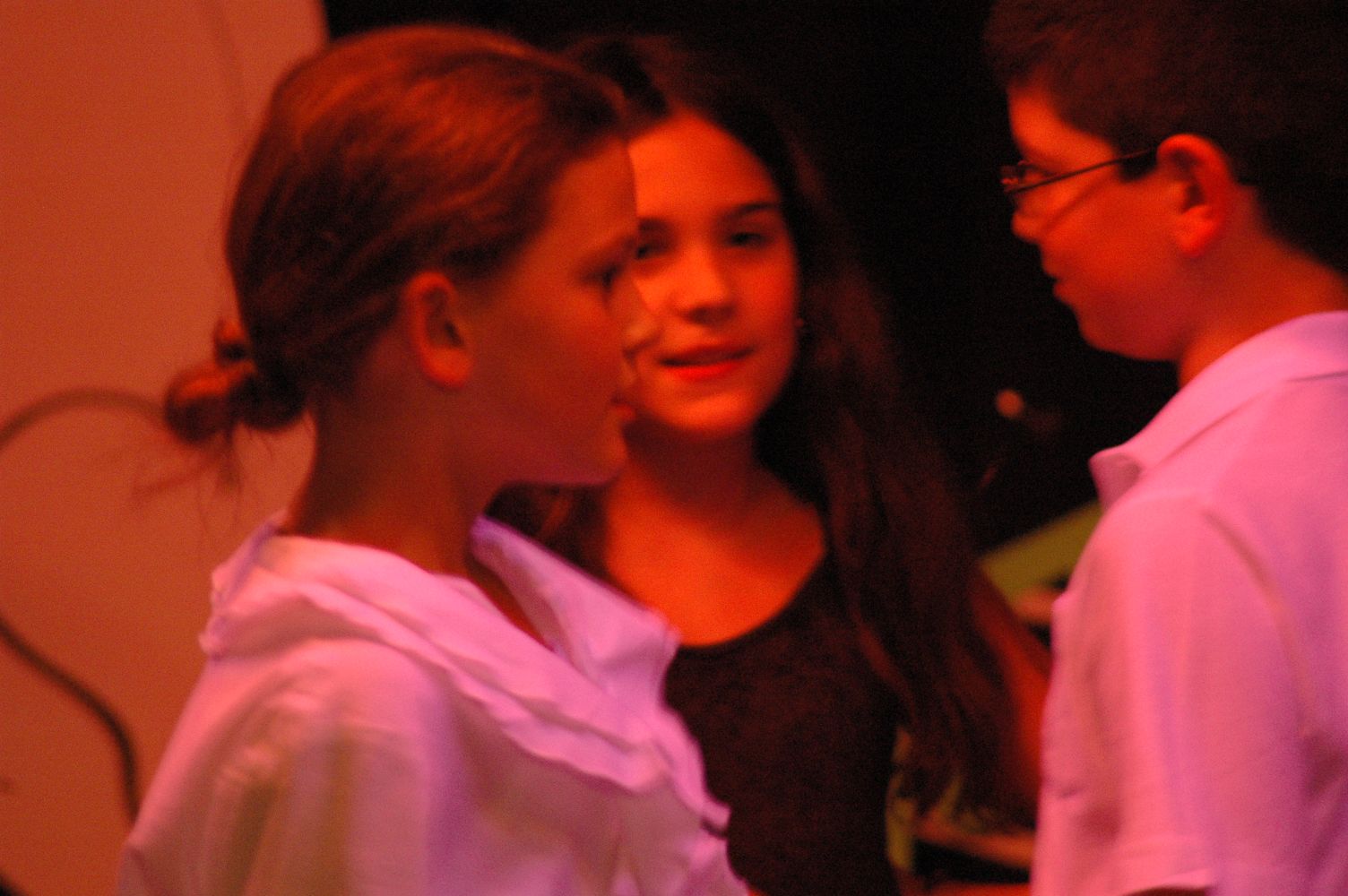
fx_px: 16835
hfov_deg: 4.6
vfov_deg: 3.0
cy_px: 448
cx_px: 674
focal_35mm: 450
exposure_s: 1/25
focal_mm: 300
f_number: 5.6
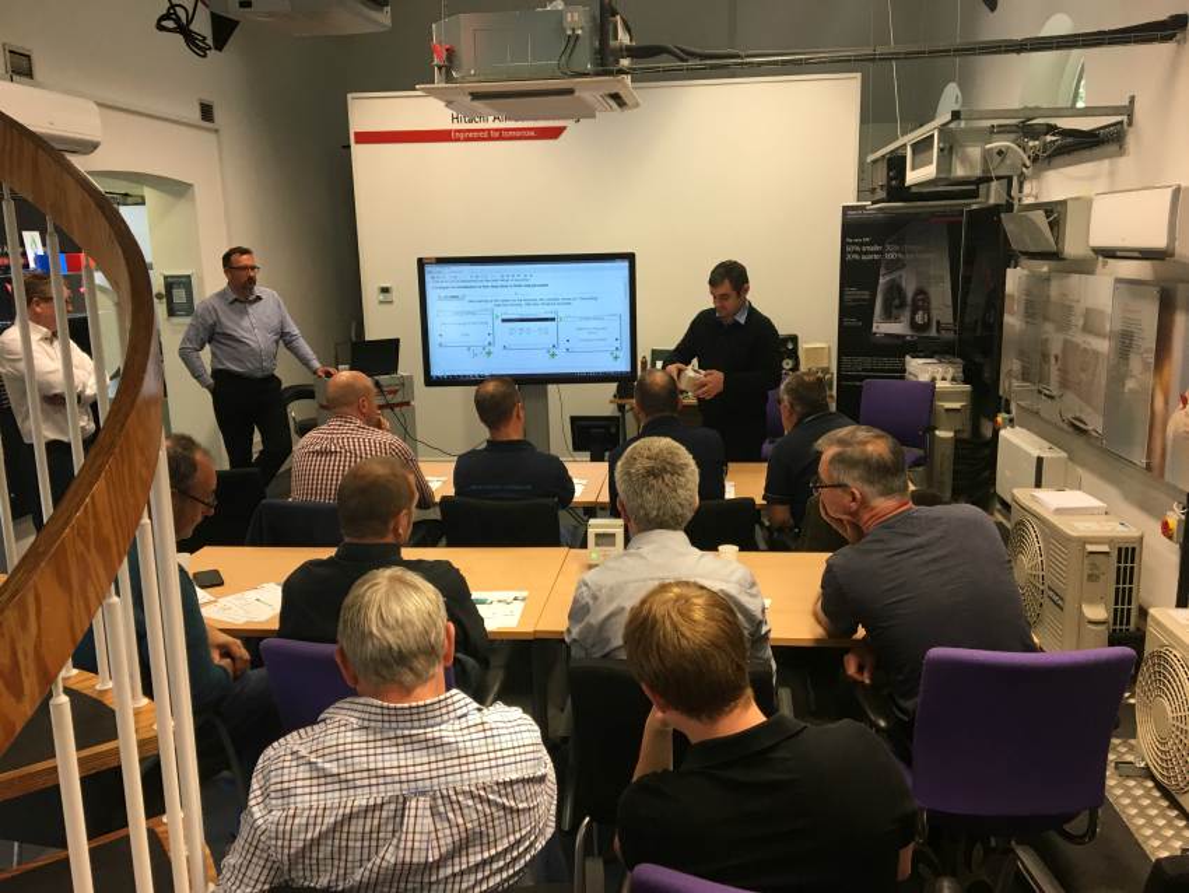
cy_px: 446
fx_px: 996
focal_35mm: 29
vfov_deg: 48.2
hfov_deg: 61.6
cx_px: 594
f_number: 2.2
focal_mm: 4.15
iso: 50
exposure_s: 1/33
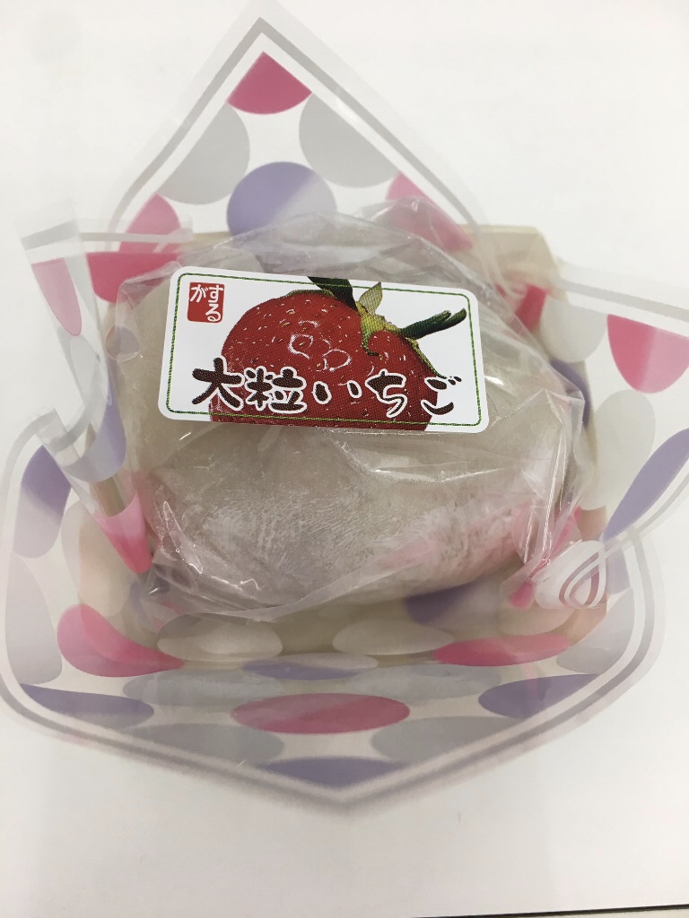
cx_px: 344
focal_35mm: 29
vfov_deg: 61.7
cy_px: 459
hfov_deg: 48.2
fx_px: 770
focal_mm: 4.15
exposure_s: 1/33
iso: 32
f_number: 2.2
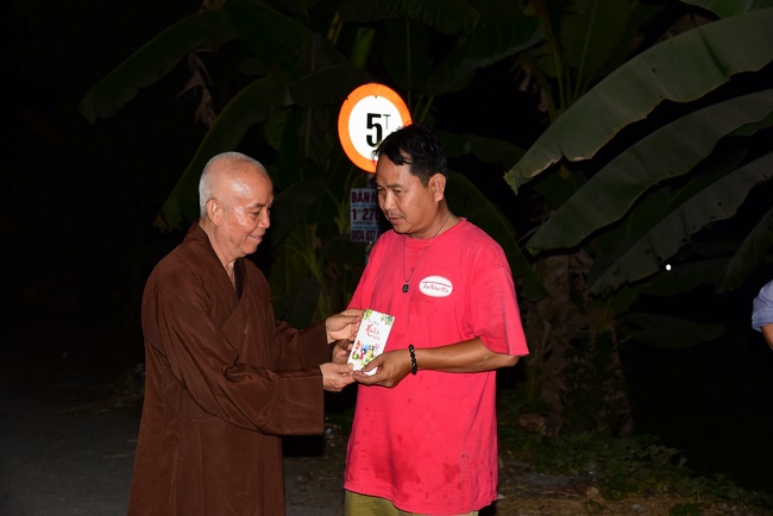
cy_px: 258
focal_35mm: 55
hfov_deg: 36.2
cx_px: 386
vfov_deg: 24.6
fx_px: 1181
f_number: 5.6
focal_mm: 55
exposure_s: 1/125
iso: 800
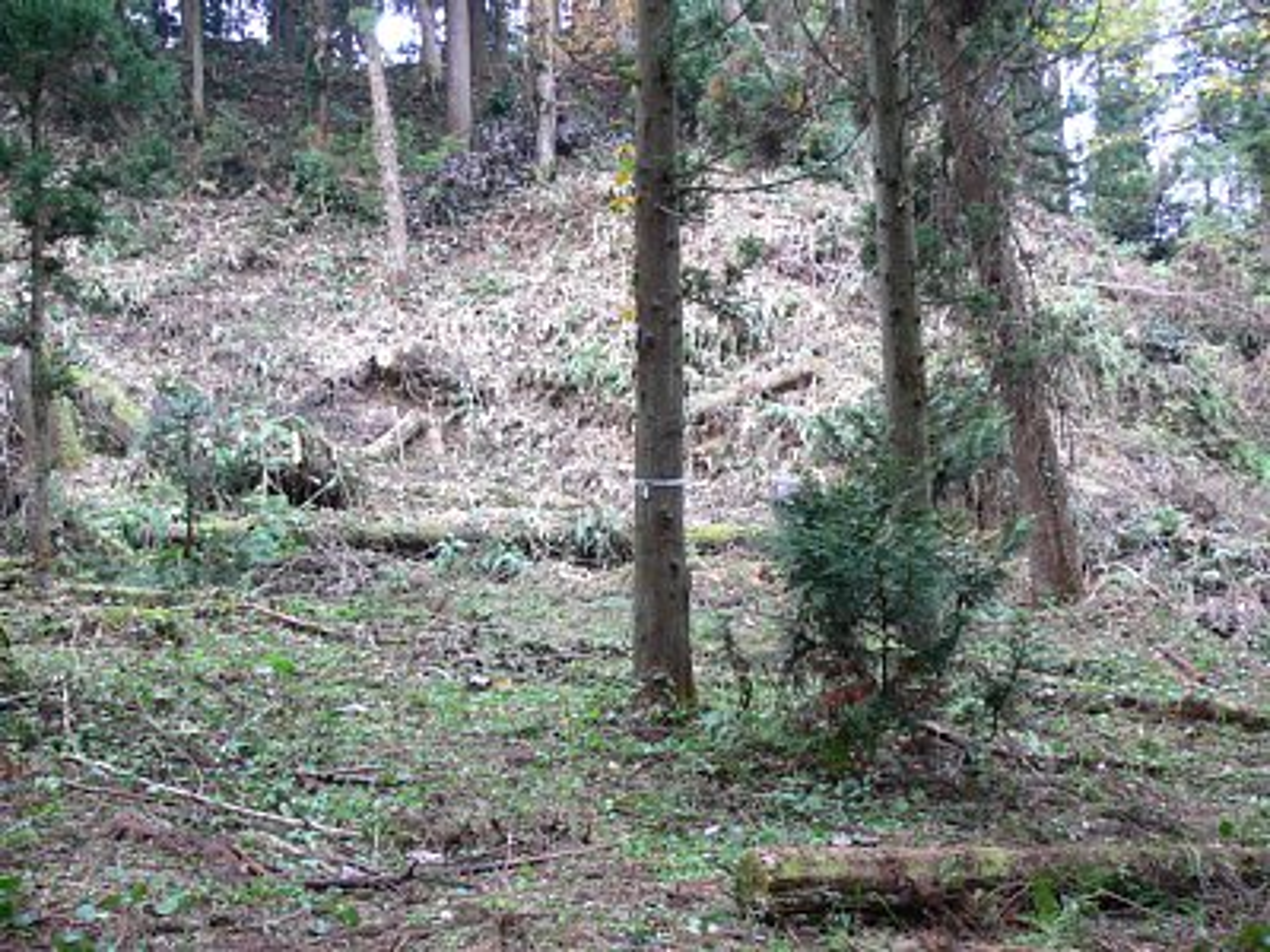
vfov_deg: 40.7
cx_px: 635
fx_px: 1284
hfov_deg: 52.6
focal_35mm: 35
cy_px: 476
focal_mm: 7.4
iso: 80
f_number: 2.8
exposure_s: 1/40
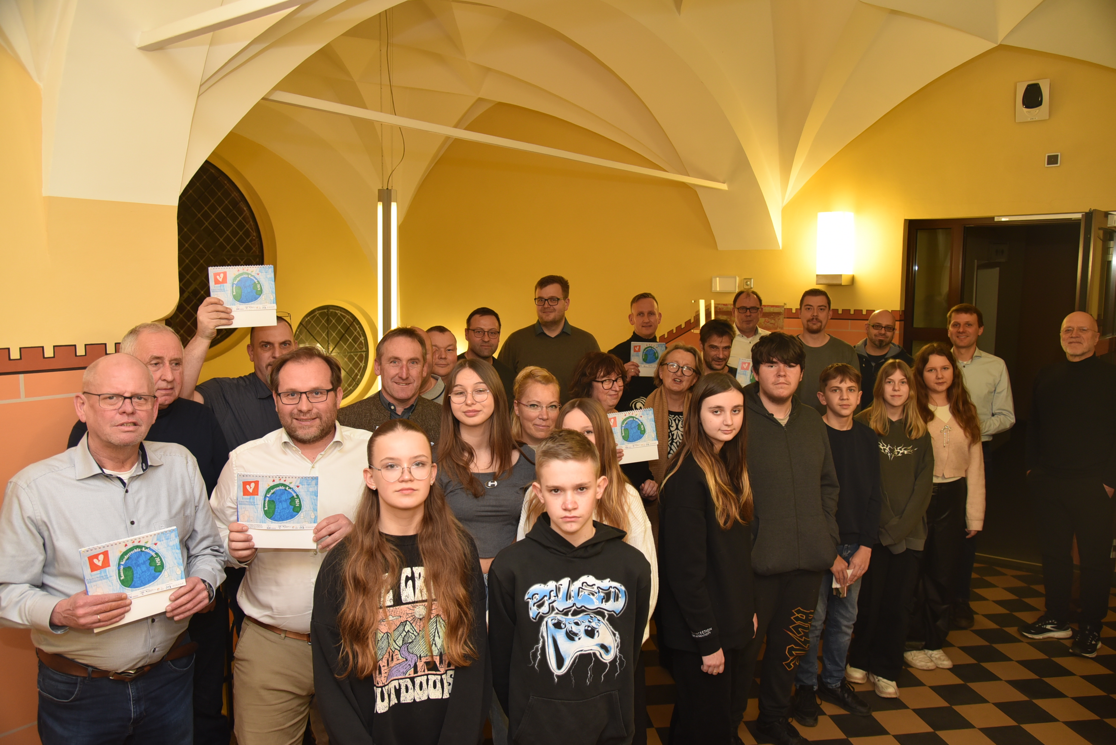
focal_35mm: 28
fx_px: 868
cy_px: 372
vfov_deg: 46.4
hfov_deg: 65.5
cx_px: 558
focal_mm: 28
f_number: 4
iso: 800
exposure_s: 1/60
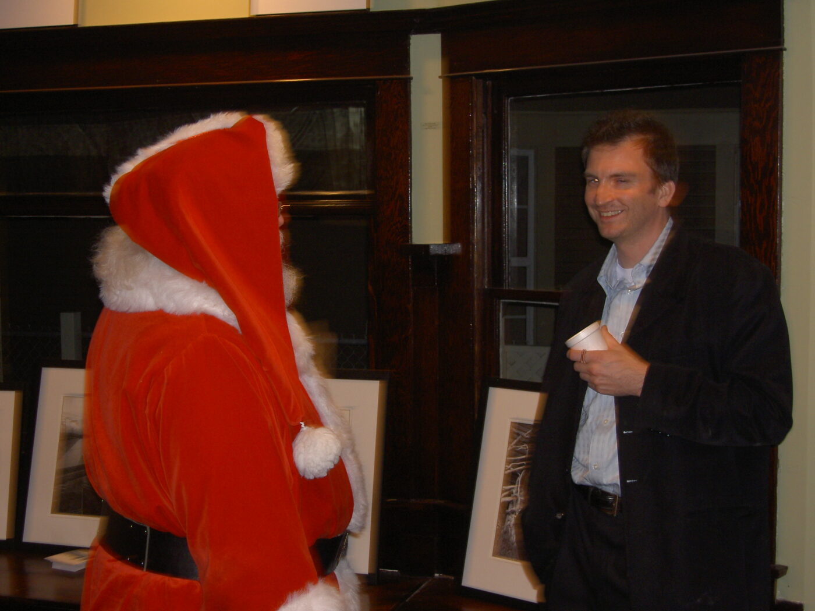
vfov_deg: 26.6
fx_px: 1295
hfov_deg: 34.9
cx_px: 408
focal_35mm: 55
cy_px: 306
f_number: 3.3
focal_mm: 11.3
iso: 100
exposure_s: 1/8
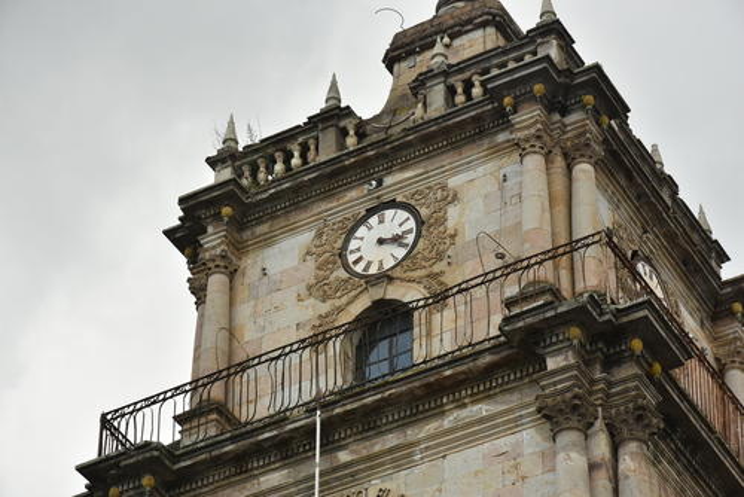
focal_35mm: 135
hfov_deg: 15.2
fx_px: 2791
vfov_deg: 10.2
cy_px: 248
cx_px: 372
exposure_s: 1/400
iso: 320
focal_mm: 90
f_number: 9
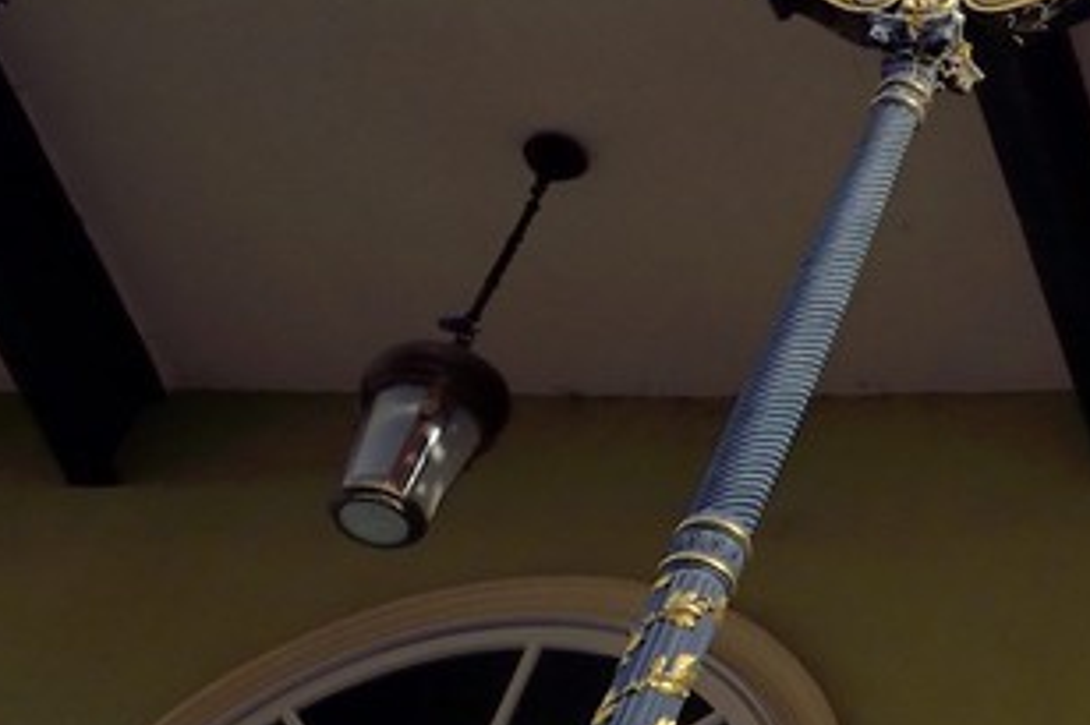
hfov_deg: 10.7
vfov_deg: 8.4
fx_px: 4872
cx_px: 2693
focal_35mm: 161
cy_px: -127
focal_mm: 31
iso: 400
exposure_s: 1/200
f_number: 9
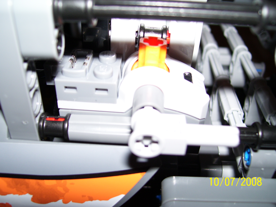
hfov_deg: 50.1
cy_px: 104
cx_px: 138
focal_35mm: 37
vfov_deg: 38.7
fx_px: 295
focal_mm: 6
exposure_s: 1/60
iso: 80
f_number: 2.7
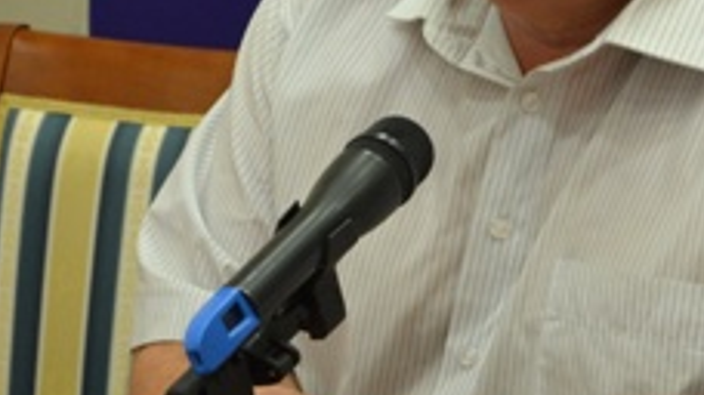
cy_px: 106
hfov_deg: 8.9
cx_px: 559
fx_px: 4524
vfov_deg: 5.0
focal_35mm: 242
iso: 1100
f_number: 5.6
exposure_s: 1/60
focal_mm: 55
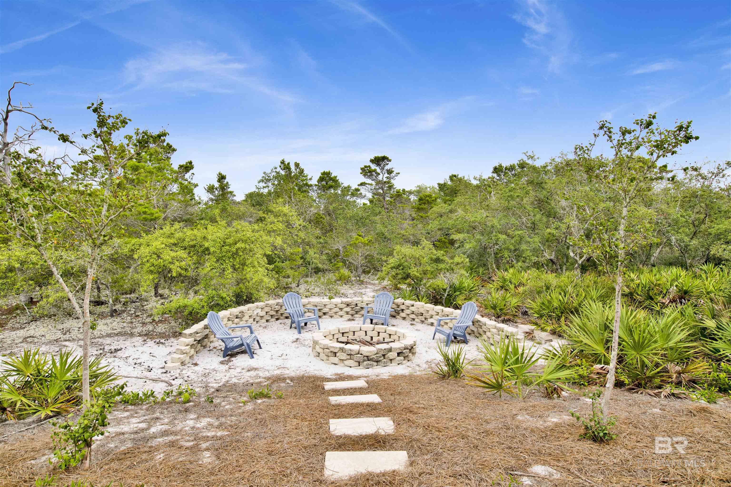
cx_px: 366
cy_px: 244
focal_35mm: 18
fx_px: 365
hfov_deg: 90.0
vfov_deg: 67.4
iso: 200
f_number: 11
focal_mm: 18
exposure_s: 1/125
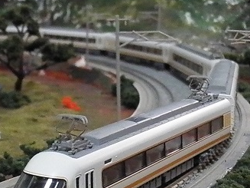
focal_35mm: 77
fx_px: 556
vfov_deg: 19.0
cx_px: 59
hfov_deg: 25.0
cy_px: 142
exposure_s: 1/125
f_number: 3.9
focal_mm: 7.3
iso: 3200
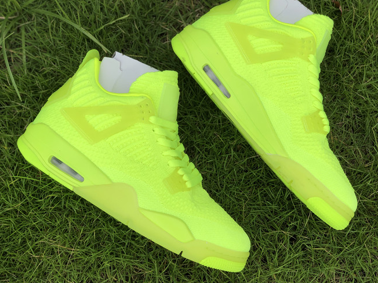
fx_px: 644
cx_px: 198
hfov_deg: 32.7
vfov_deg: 24.8
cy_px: 136
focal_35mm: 59
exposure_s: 1/787
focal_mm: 6
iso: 16
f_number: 2.4
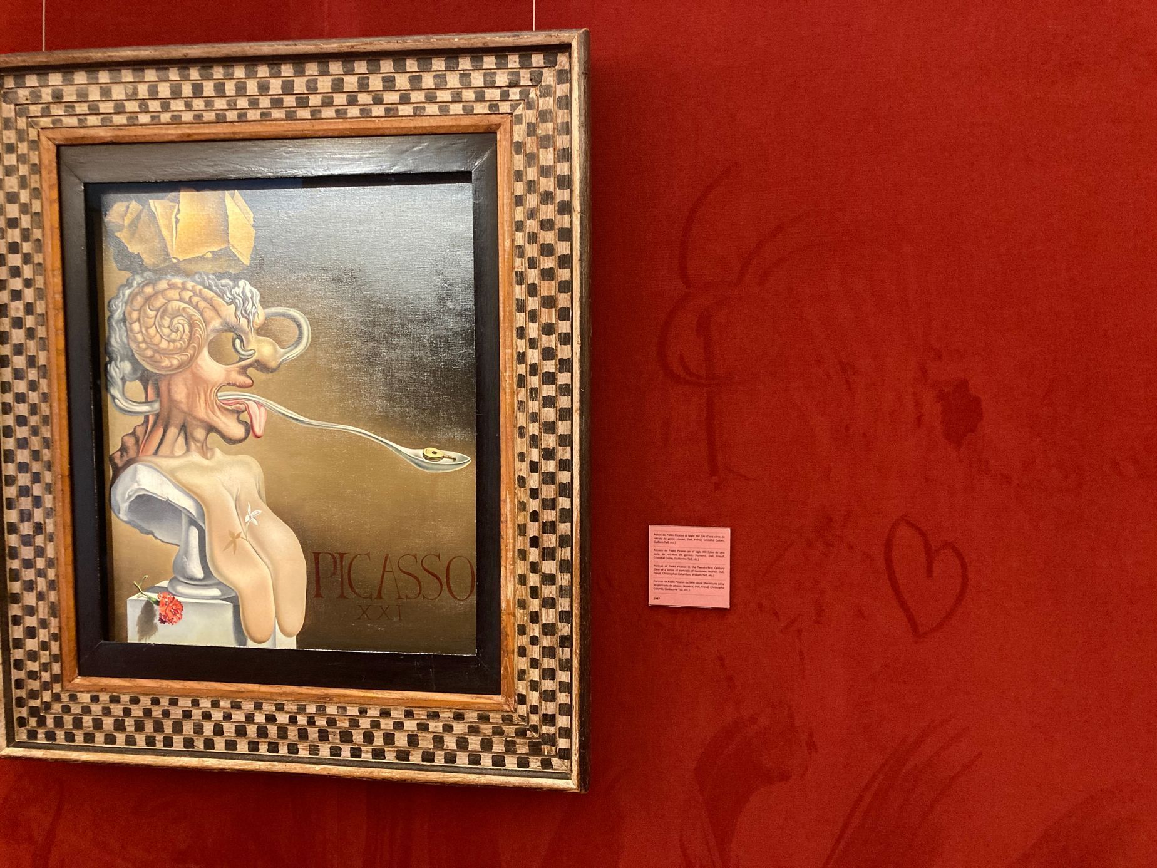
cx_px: 578
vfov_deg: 49.7
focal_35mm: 28
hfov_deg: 63.4
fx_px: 936
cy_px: 434
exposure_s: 1/25
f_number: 1.8
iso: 400
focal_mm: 3.99
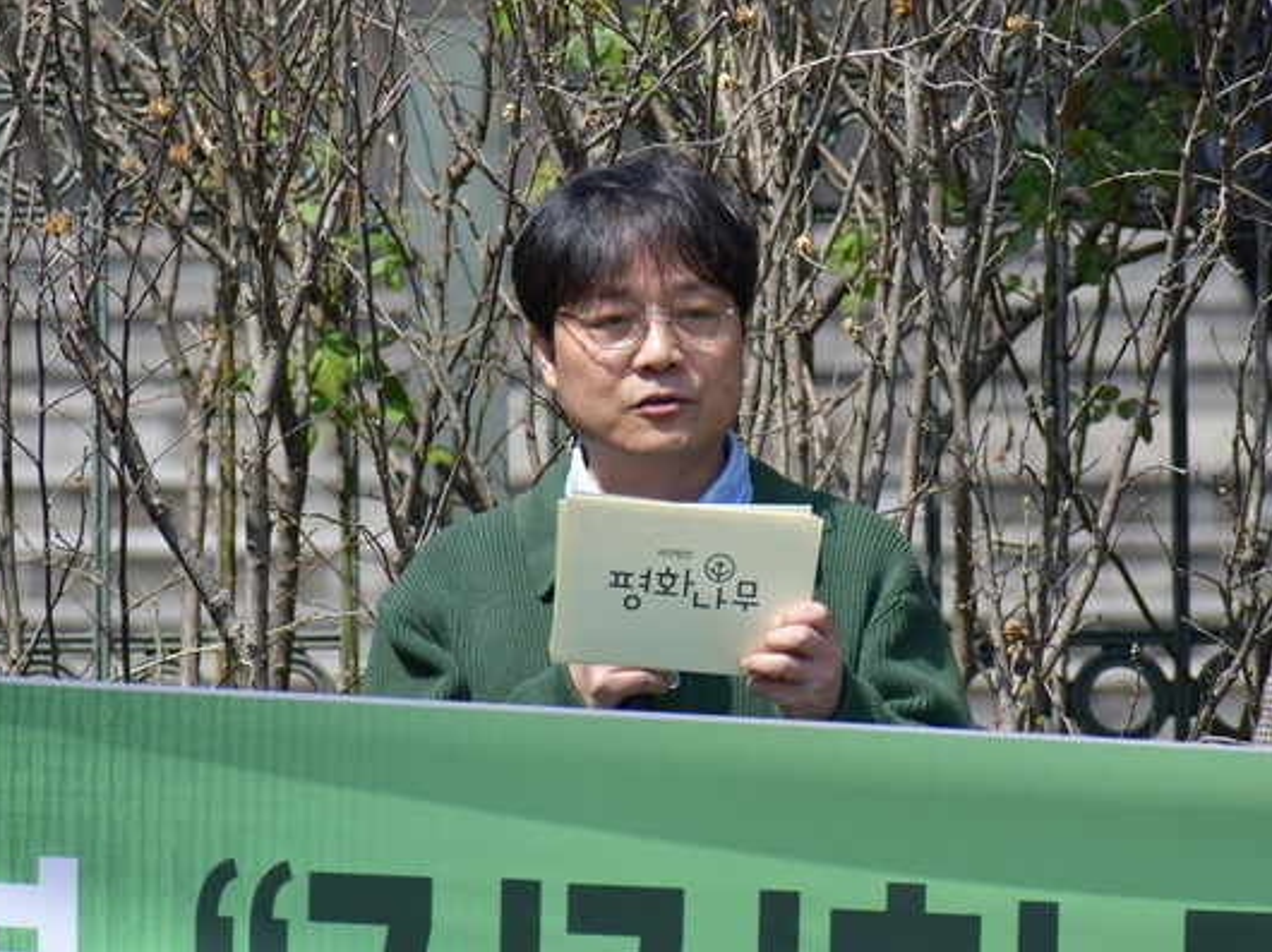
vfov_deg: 3.4
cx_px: 574
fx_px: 16198
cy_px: 475
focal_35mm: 441
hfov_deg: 4.5
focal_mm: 270
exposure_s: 1/1250
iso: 500
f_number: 9
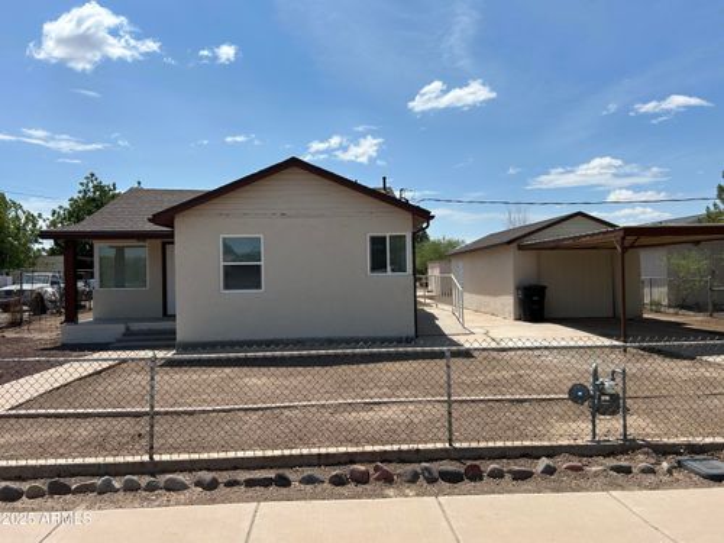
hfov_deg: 67.3
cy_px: 272
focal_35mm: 26
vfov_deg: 53.1
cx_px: 362
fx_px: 544
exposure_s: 1/5882
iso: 50
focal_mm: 5.7
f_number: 1.5
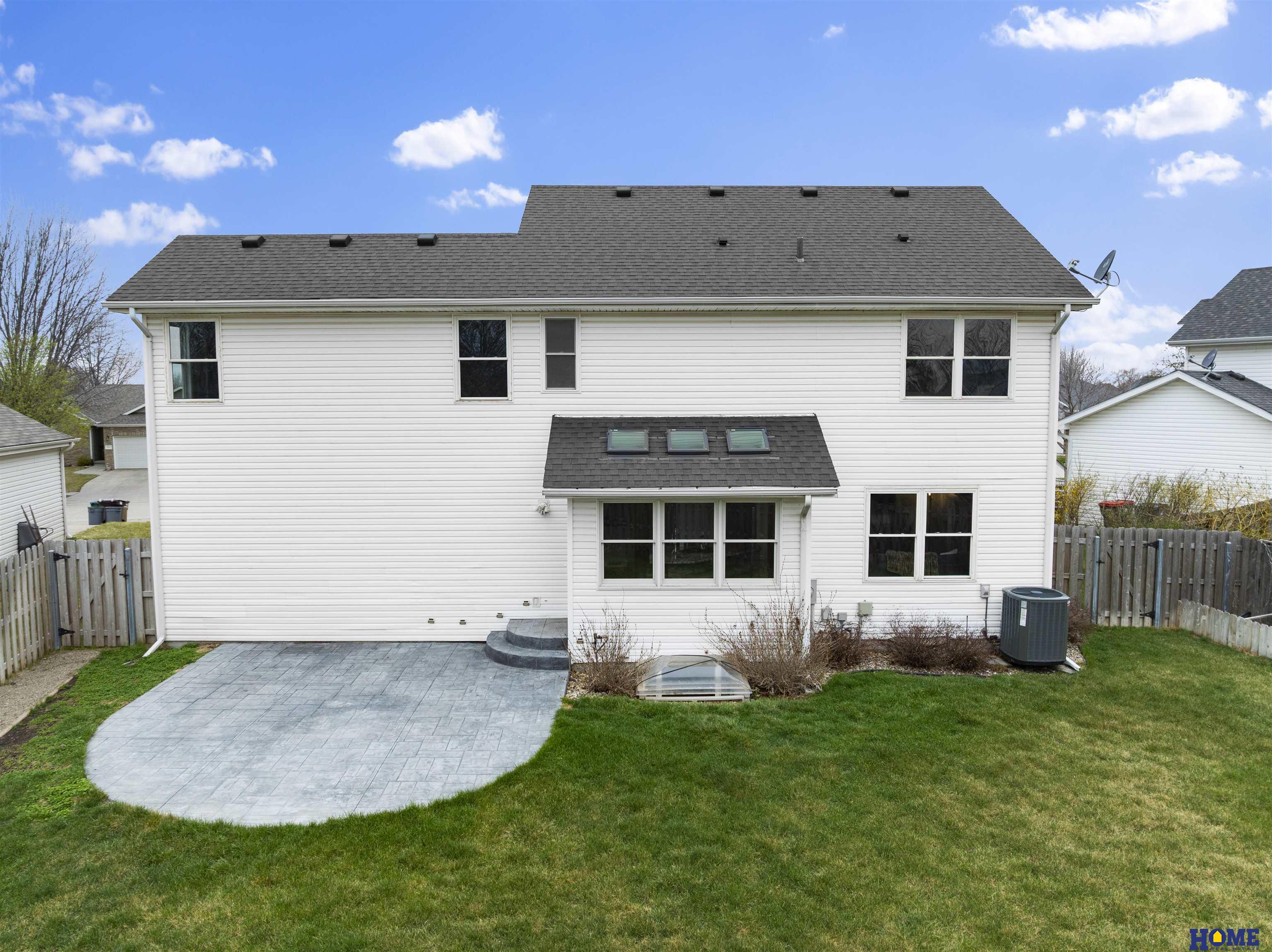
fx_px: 881
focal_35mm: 24
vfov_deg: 56.8
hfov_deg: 71.6
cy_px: 476
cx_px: 636
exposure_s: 1/640
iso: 100
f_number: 2.8
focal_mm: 12.29
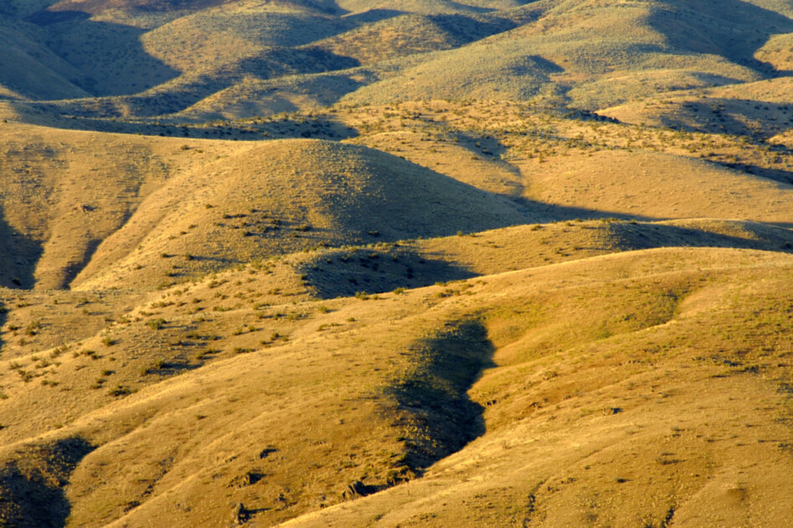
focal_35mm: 270
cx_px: 396
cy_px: 264
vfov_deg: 5.1
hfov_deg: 7.6
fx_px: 5943
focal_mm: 180
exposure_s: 1/200
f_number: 7.1
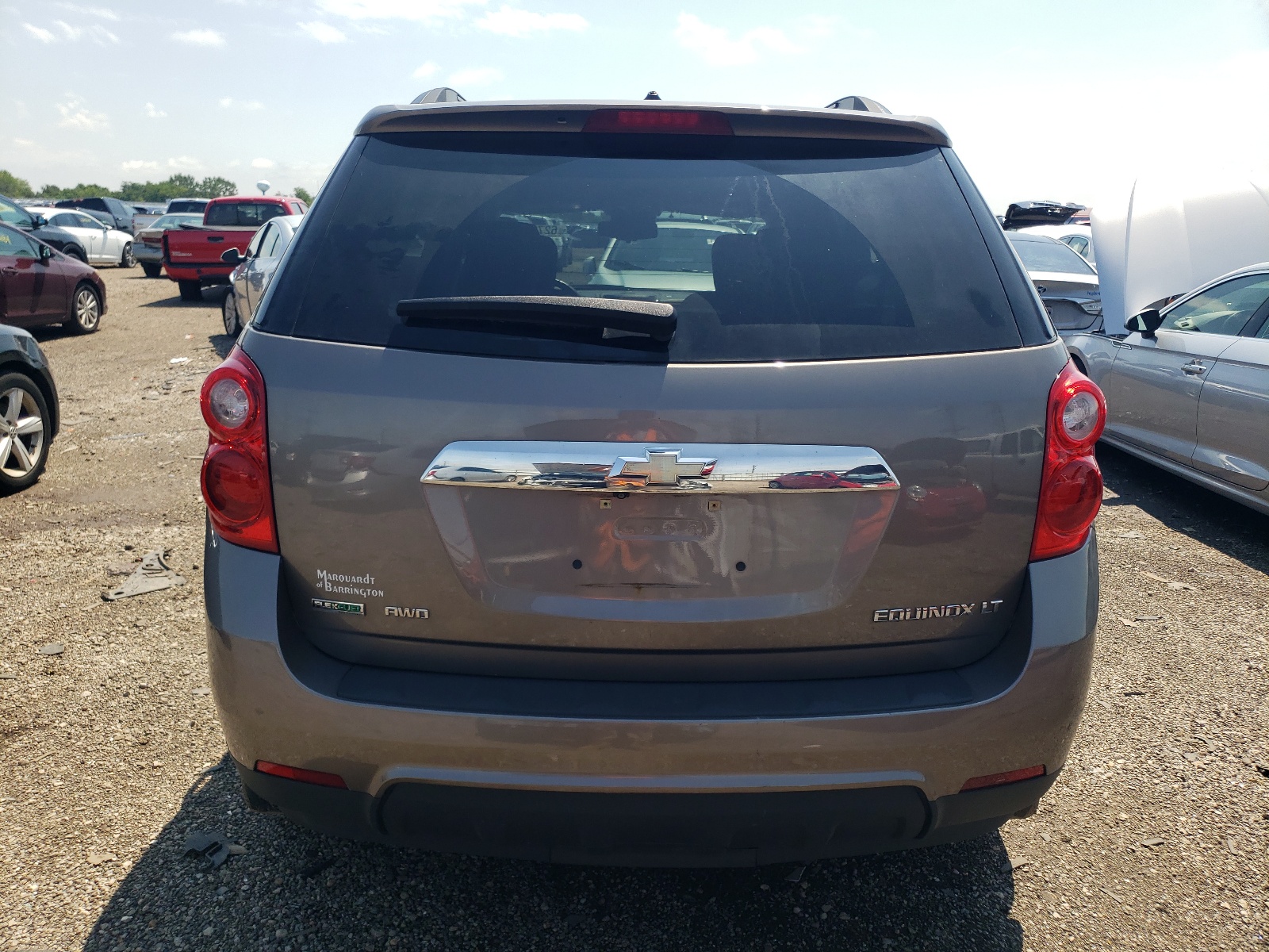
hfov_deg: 67.3
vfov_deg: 53.1
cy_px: 476
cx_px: 634
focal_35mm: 26
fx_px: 953
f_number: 1.5
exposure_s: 1/2000
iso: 50
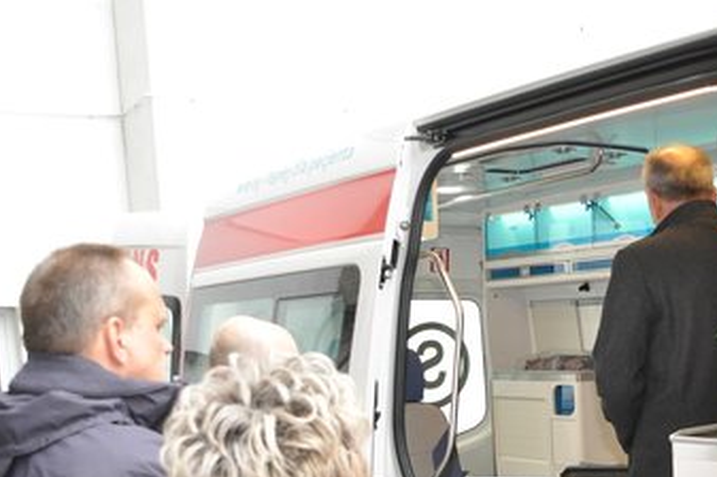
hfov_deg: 36.3
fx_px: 1035
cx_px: 621
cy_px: 437
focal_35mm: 52
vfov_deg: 25.1
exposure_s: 1/125
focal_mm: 18
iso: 800
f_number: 5.6
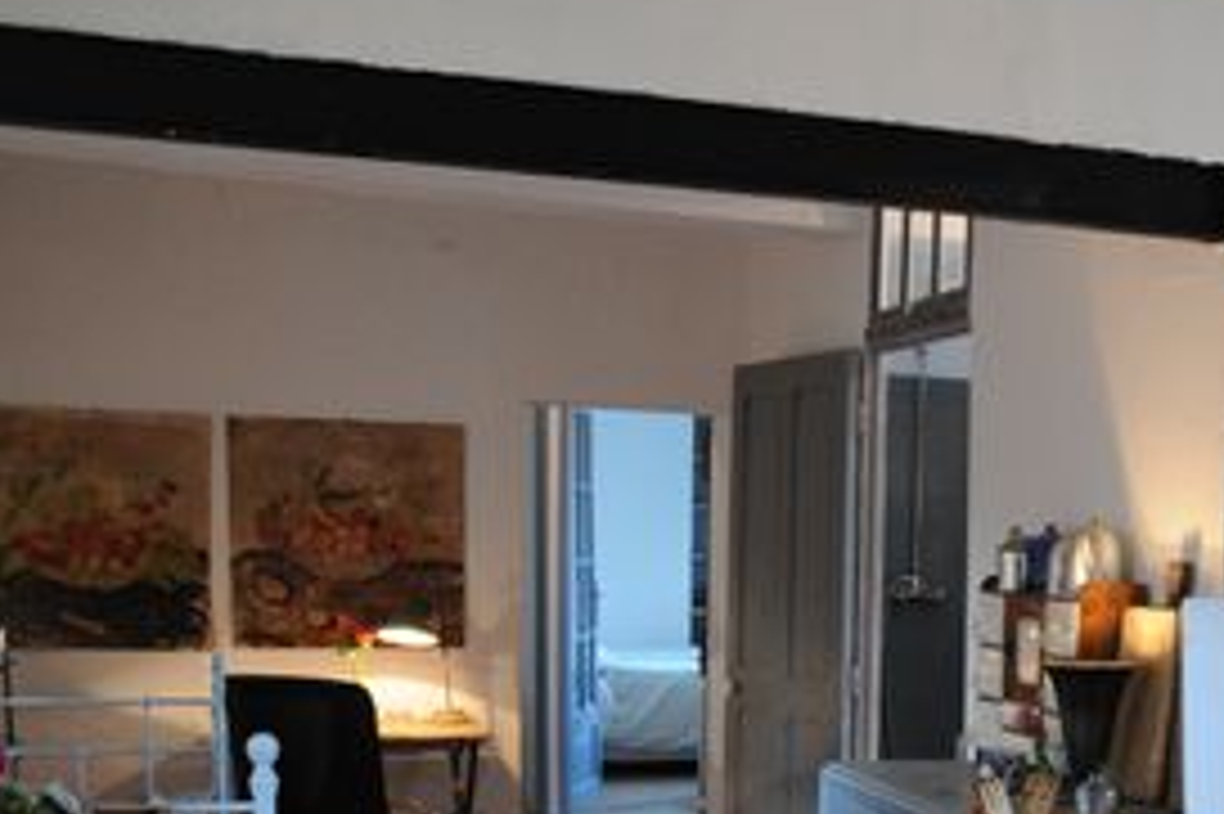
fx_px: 1801
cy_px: 830
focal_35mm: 53
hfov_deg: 36.2
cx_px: 986
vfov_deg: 24.3
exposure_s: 1/60
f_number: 4
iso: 1250
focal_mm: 16
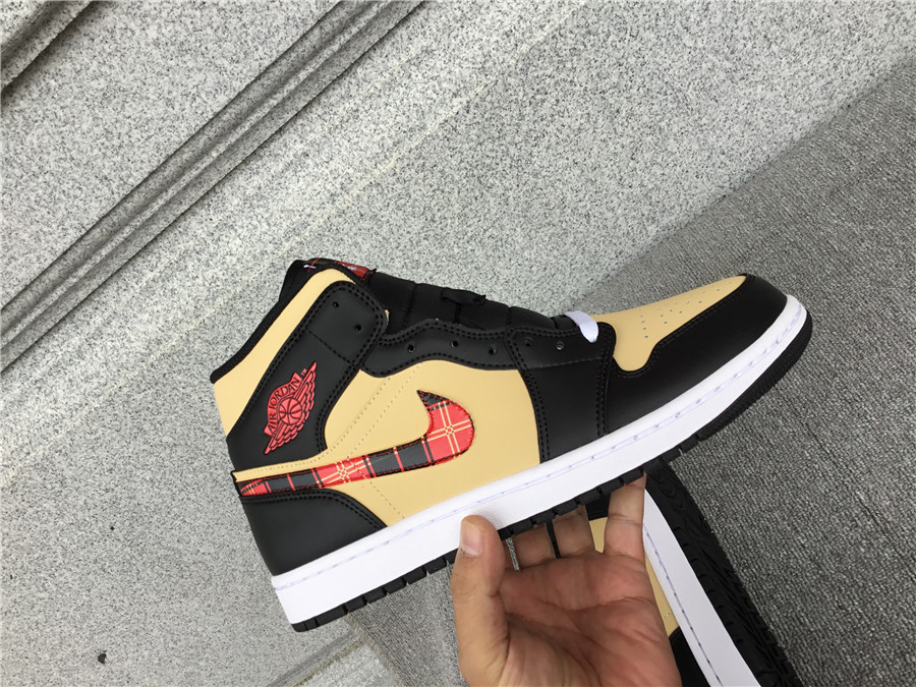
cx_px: 458
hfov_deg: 58.4
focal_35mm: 31
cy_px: 344
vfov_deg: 45.4
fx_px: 820
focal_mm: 3.3
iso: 25
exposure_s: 1/106
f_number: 2.4
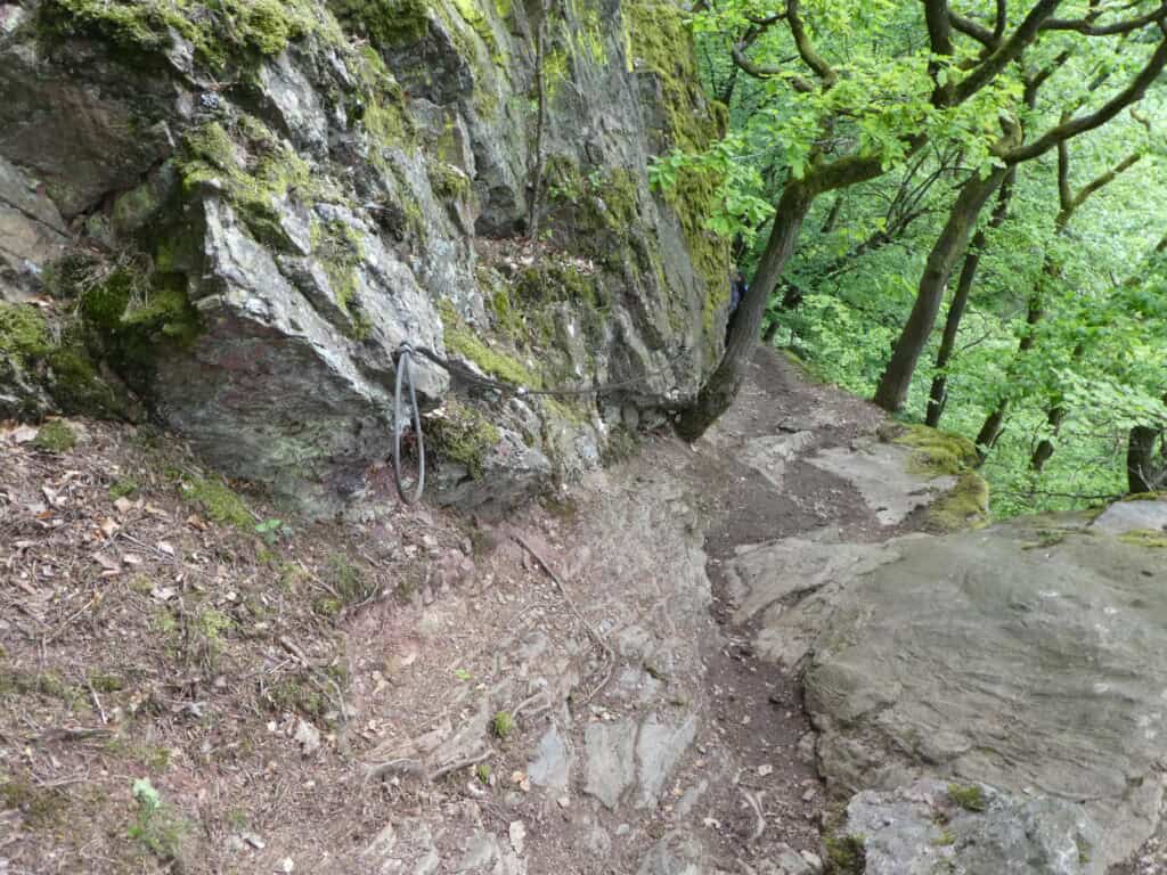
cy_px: 438
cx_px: 584
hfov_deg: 71.6
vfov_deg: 56.8
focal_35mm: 24
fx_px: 809
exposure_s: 1/60
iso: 160
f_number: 3.3
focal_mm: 4.3
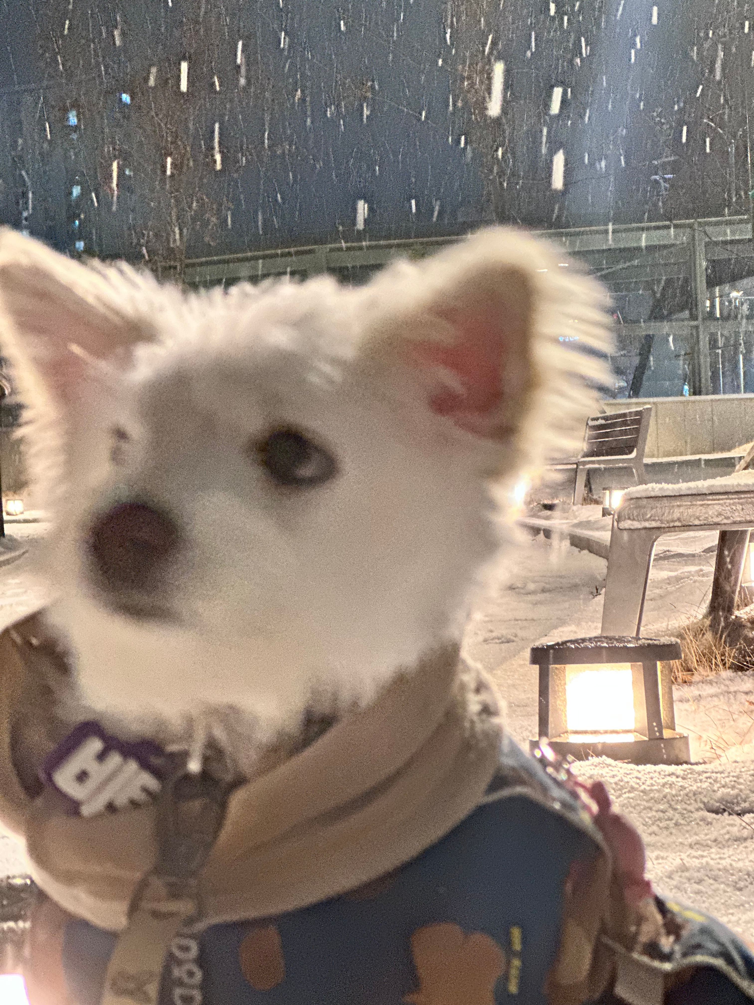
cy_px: 502
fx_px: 2236
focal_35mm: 77
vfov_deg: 25.3
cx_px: 377
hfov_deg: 19.1
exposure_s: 1/41
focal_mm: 9
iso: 1250
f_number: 2.8
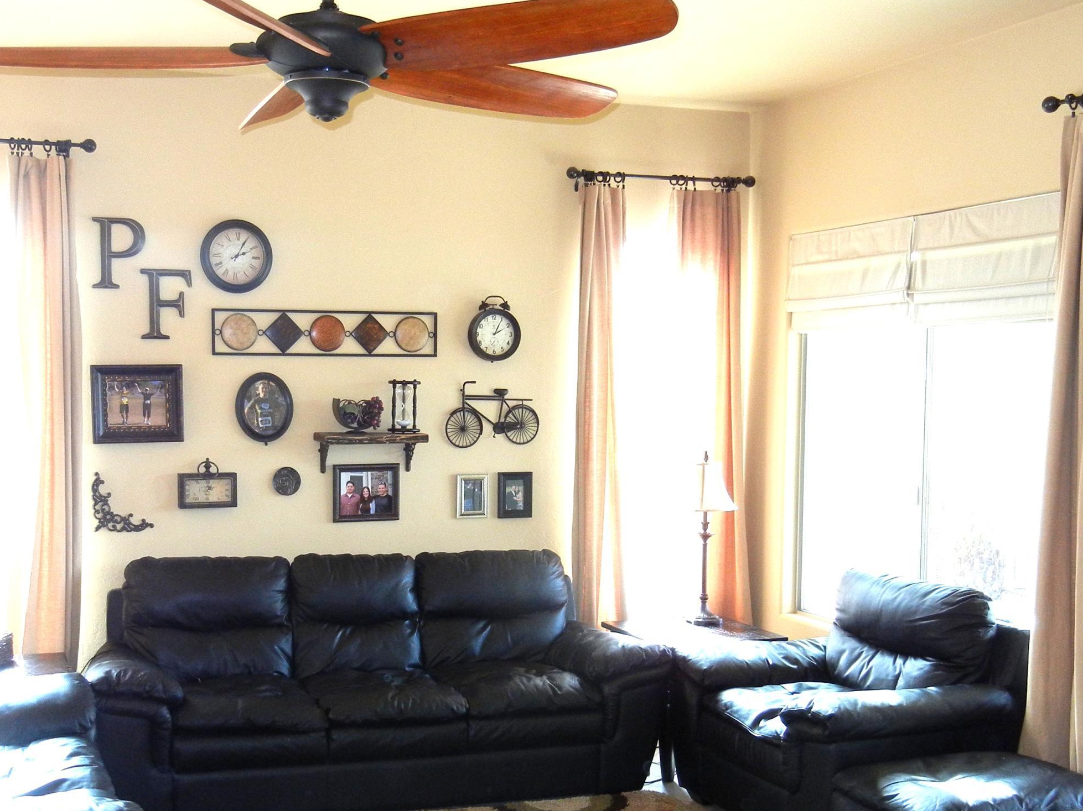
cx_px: 429
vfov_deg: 31.4
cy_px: 482
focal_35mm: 46
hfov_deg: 41.0
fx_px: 1439
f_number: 3.5
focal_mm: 5.4
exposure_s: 1/50.8
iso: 230
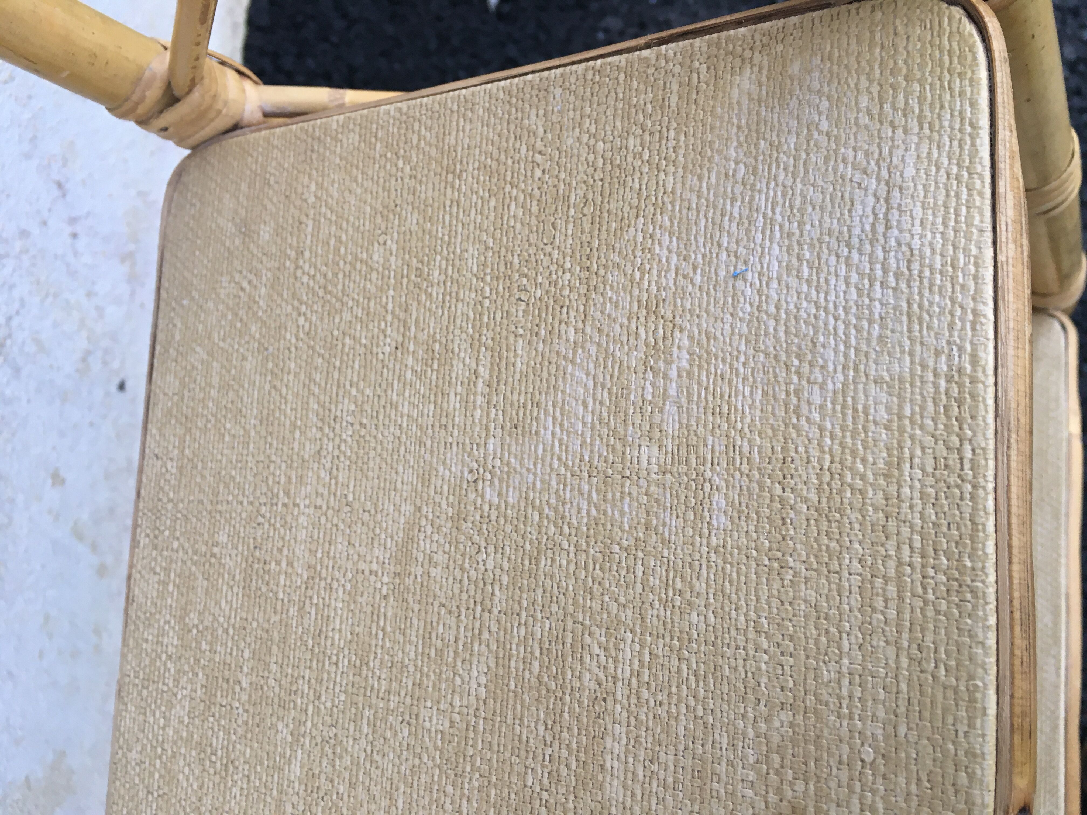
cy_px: 408
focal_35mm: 29
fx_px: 911
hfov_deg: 61.7
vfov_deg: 48.2
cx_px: 544
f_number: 2.2
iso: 32
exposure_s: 1/33
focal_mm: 4.15
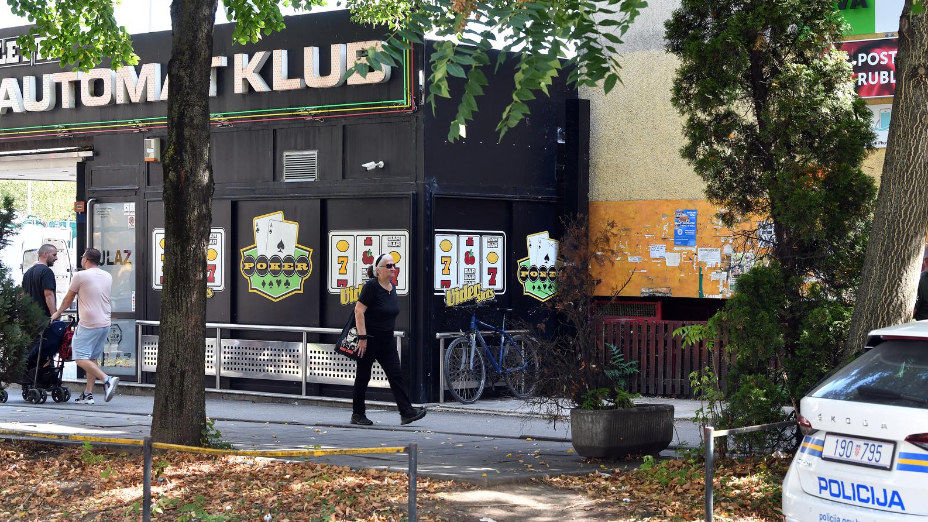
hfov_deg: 28.6
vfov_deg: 16.3
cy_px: 266
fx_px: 1821
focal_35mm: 74
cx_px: 461
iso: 640
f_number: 7.1
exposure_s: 1/160
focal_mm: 70
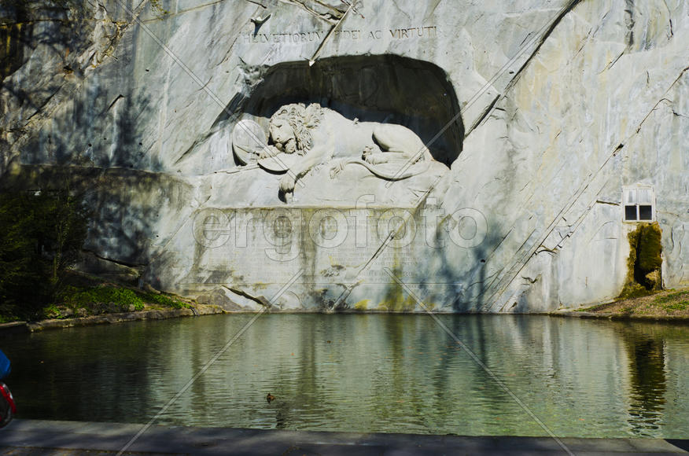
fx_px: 802
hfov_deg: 46.5
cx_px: 344
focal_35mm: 42
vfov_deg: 31.7
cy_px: 228
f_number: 5.6
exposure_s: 1/750
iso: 100
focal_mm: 28
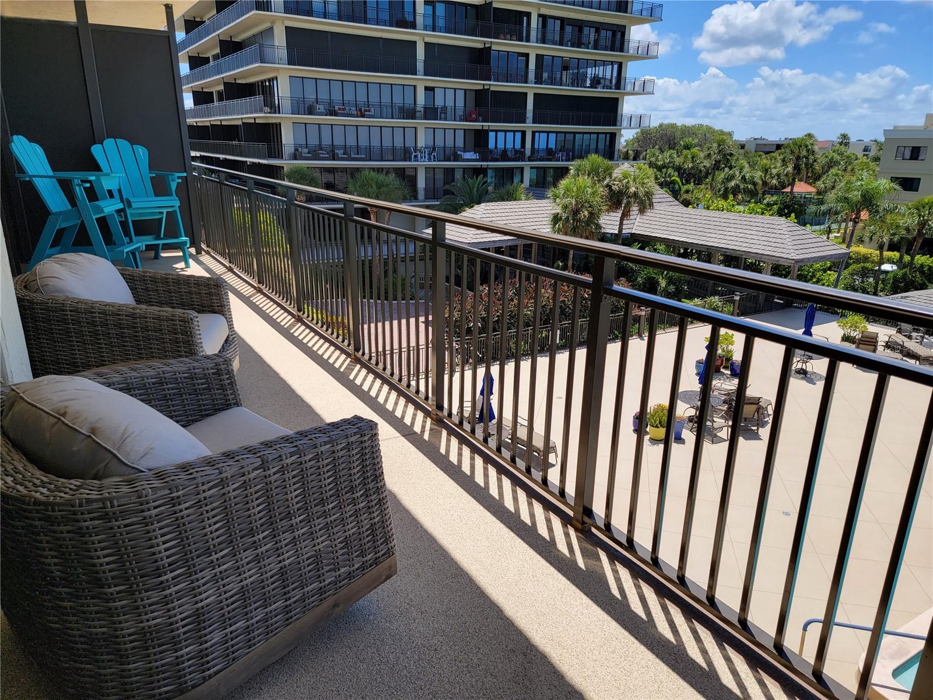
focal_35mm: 24
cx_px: 466
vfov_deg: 56.8
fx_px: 647
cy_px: 350
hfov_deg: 71.6
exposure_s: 1/694
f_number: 1.8
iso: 16
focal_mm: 6.7
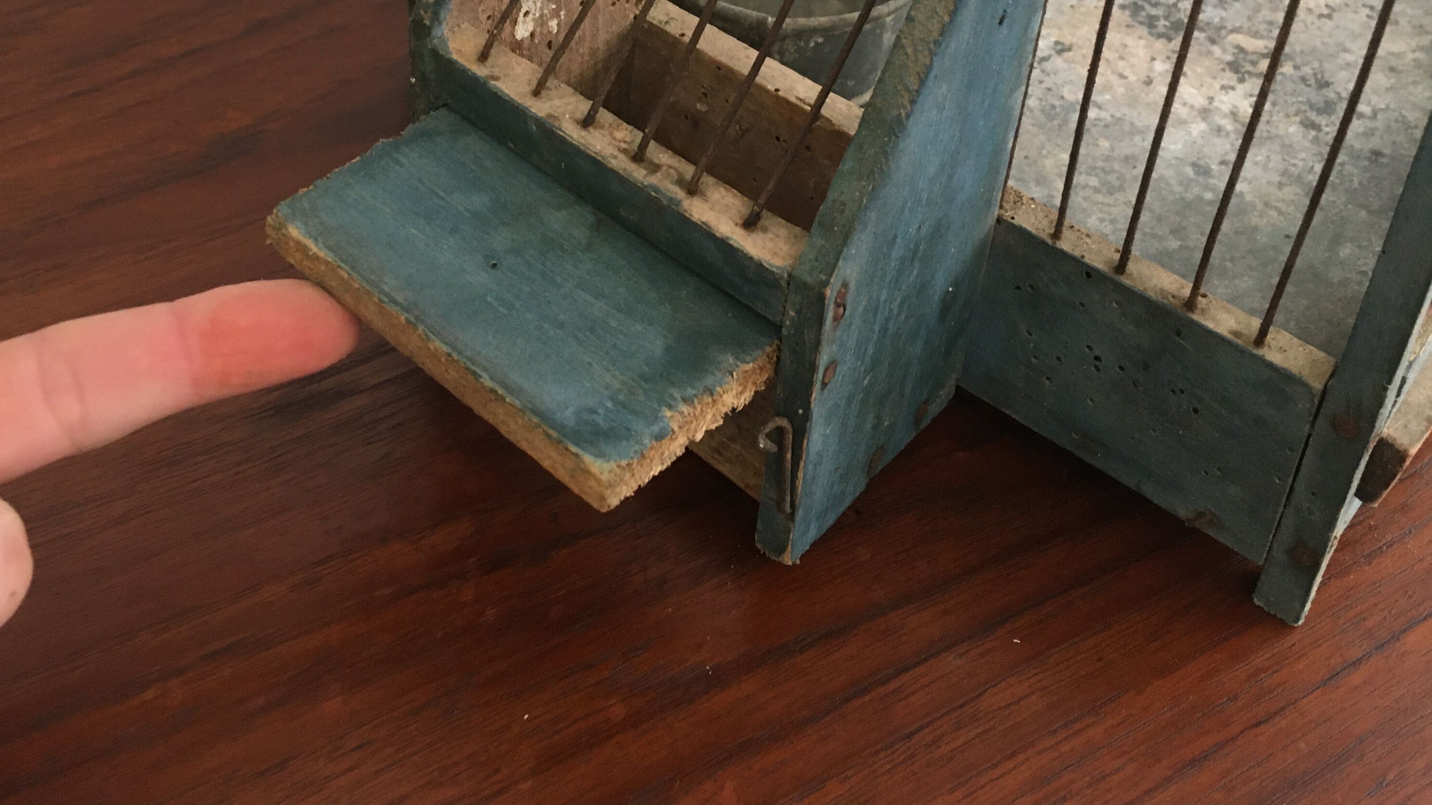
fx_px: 1633
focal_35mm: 43
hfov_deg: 47.4
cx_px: 703
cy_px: -14
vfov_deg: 26.2
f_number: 2.2
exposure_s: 1/33
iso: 160
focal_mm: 4.15
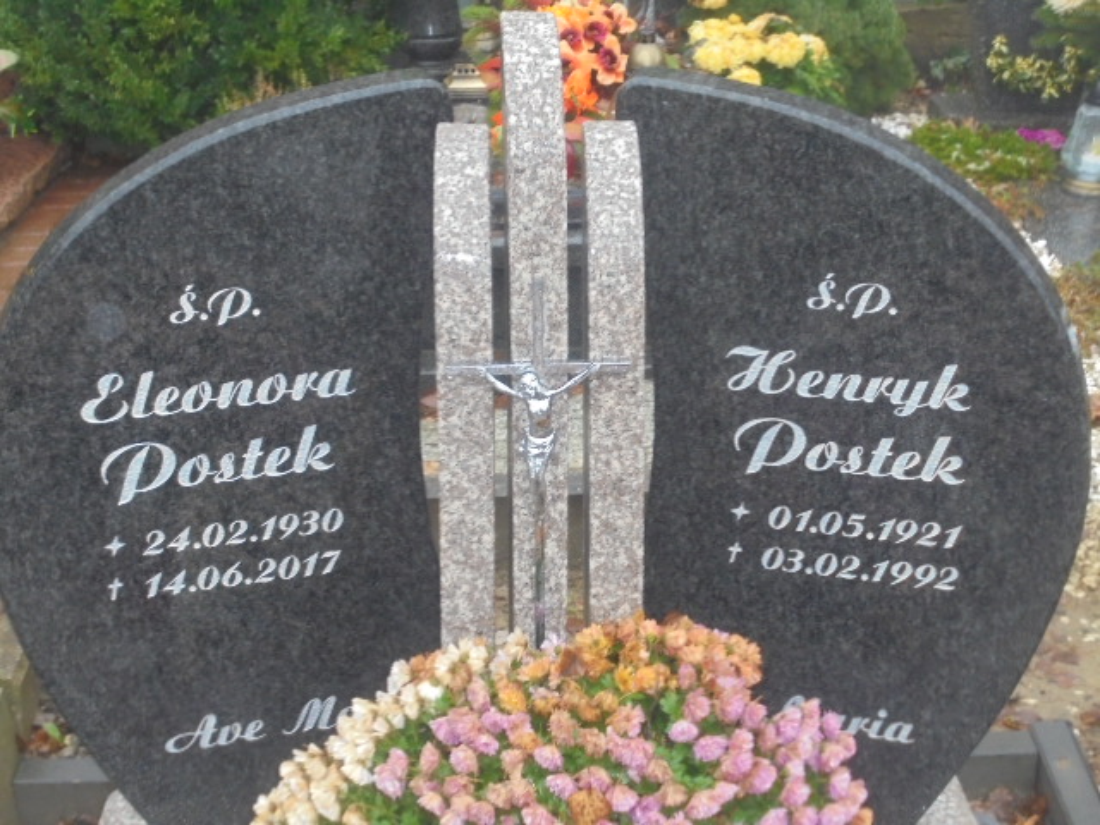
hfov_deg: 34.3
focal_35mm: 56
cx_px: 550
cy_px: 412
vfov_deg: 26.1
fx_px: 1780
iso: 400
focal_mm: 10.1
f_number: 5.2
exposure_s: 1/25
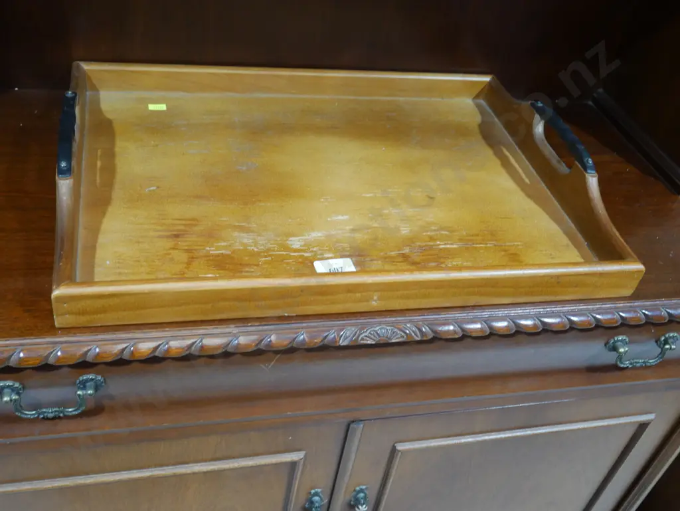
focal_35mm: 38
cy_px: 256
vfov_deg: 37.8
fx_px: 747
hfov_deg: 49.0
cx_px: 340
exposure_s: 1/60
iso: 1000
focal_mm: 19
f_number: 4.1
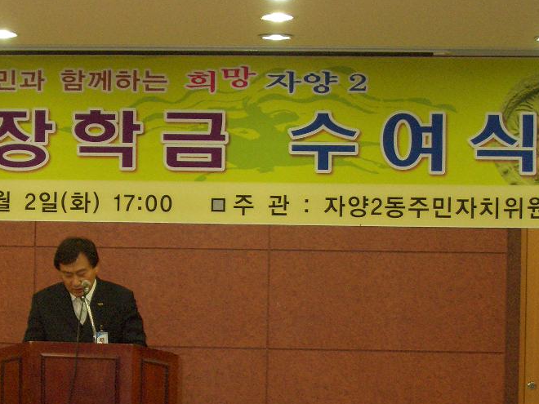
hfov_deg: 20.4
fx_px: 1479
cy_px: 298
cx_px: 90
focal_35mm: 95
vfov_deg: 15.5
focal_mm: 8.2
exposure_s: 1/60
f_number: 3.1
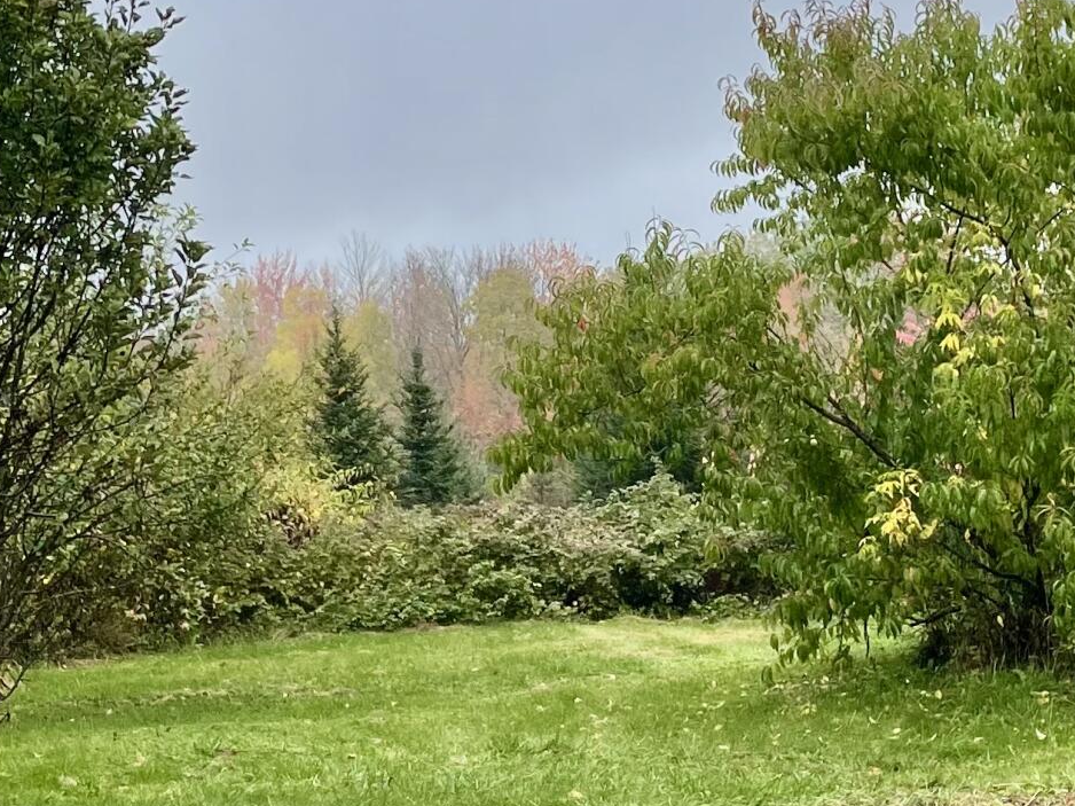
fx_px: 2484
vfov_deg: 18.3
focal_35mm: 80
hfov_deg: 24.4
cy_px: 193
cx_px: 566
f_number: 1.6
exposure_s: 1/1456
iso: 32
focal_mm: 5.1
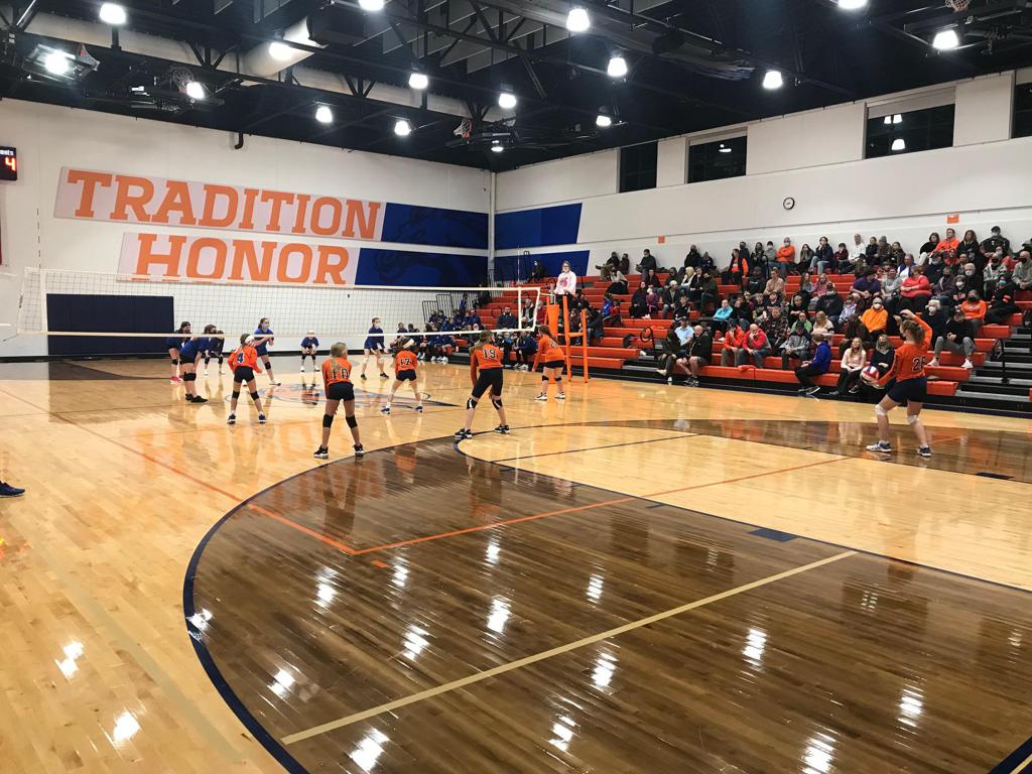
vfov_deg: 49.7
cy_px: 387
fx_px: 835
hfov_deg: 63.4
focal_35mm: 28
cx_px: 516
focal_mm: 3.99
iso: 32
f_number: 1.8
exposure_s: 1/30
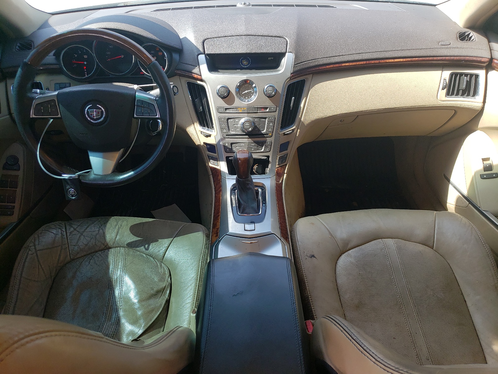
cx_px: 249
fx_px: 374
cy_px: 187
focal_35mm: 26
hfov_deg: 67.3
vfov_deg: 53.1
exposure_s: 1/357
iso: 50
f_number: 1.5
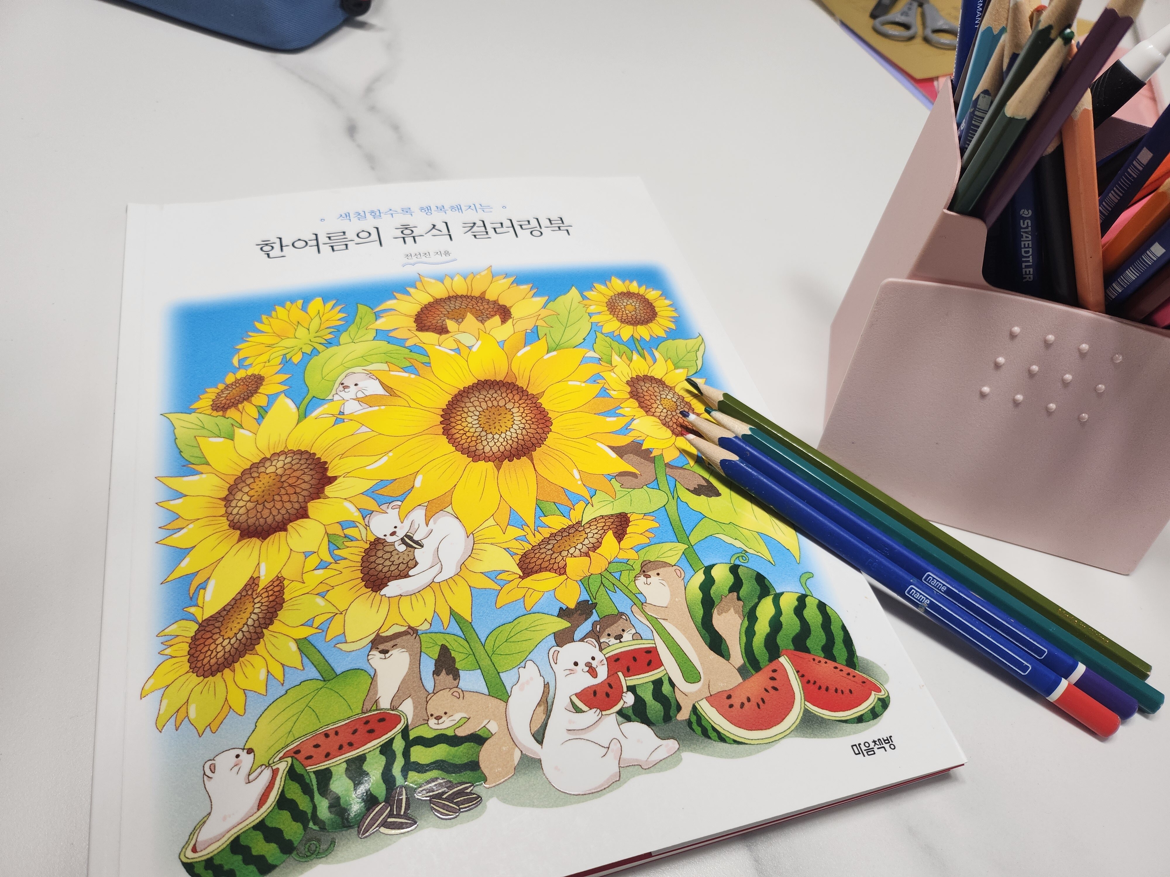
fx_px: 811
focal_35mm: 24
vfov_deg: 56.8
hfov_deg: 71.6
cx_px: 585
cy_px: 438
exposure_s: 1/180
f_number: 1.8
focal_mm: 5
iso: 80
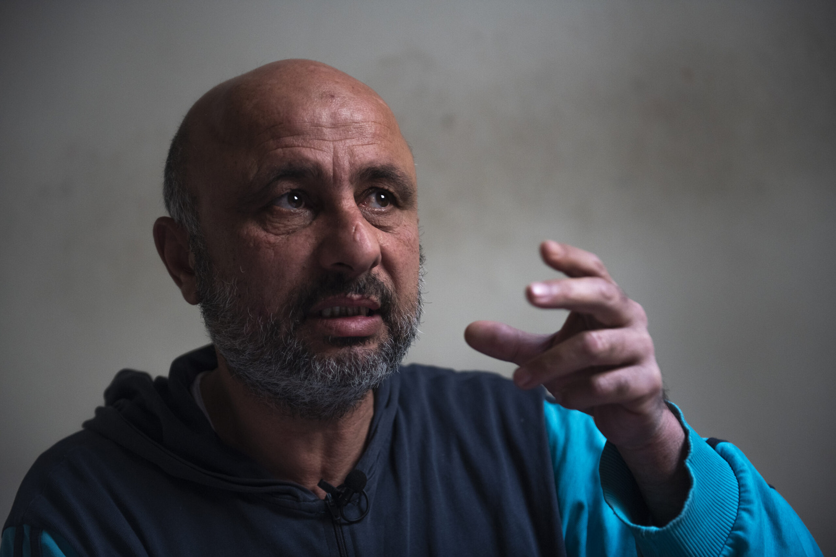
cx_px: 418
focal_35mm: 70
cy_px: 278
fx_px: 1626
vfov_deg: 19.5
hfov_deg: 28.8
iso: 800
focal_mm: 70
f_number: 2.8
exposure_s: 1/320
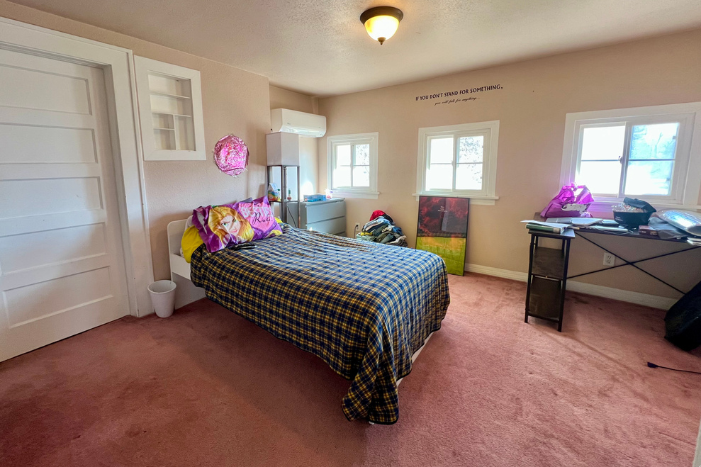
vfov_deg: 80.8
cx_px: 346
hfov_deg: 104.3
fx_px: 273
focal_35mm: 14
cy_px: 203
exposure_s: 1/60
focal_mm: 1.57
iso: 200
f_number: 1.8
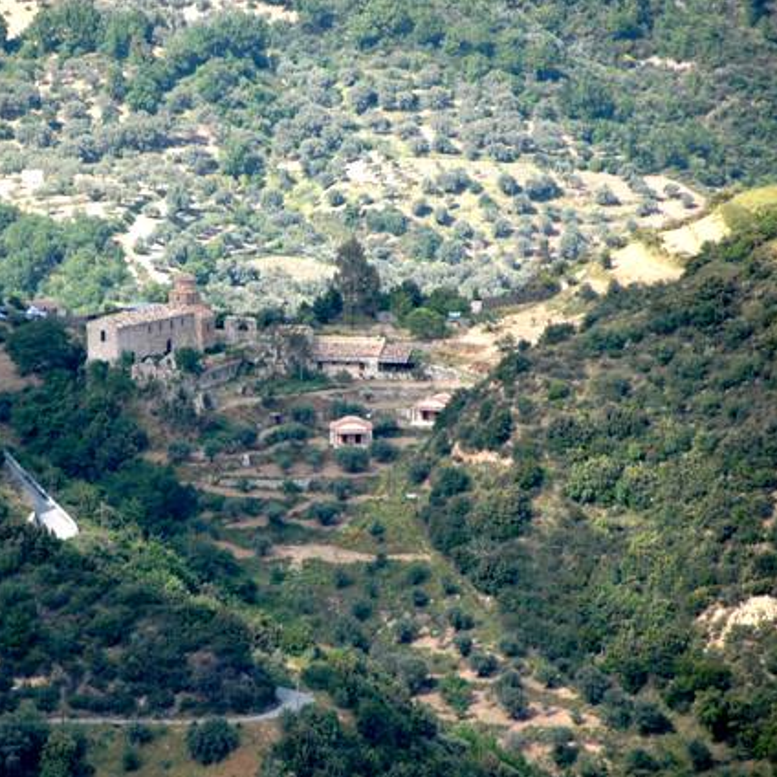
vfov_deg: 4.6
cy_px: 388
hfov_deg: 4.6
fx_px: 9777
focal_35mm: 385
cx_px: 255
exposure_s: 1/400
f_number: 5.6
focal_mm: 200
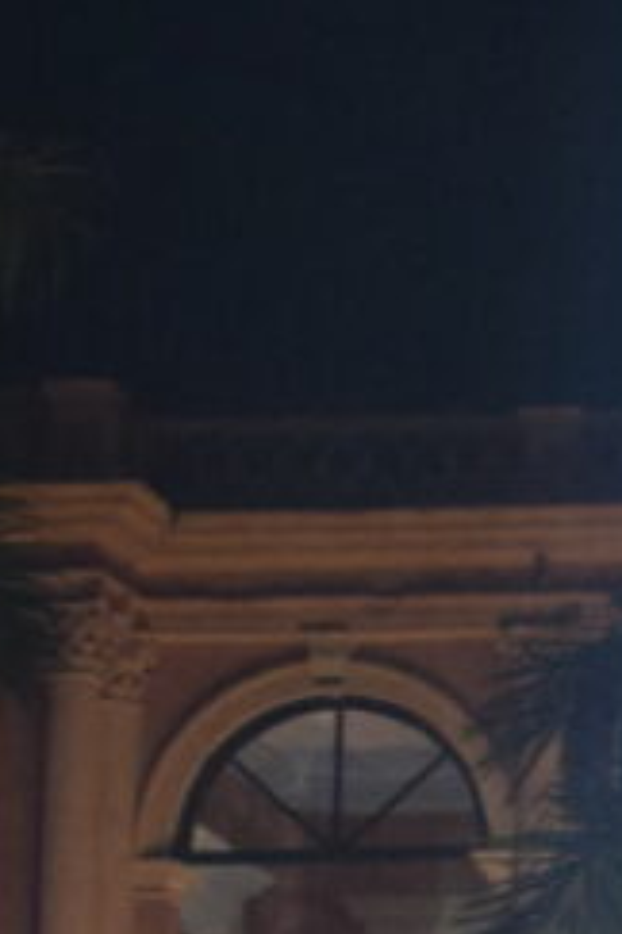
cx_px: 3191
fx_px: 7386
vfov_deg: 7.2
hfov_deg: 4.2
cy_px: 1120
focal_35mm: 285
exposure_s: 1/15
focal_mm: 18
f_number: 4.5
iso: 640
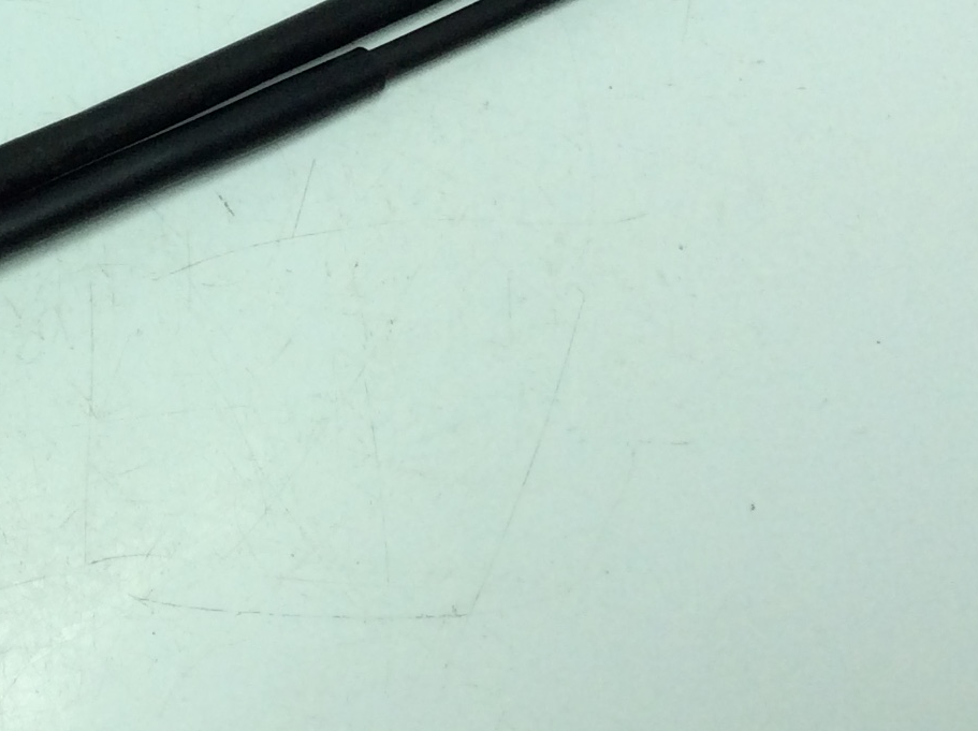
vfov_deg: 15.7
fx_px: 2568
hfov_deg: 20.3
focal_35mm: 91
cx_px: -169
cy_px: -112
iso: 32
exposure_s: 1/635
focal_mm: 3.3
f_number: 2.4
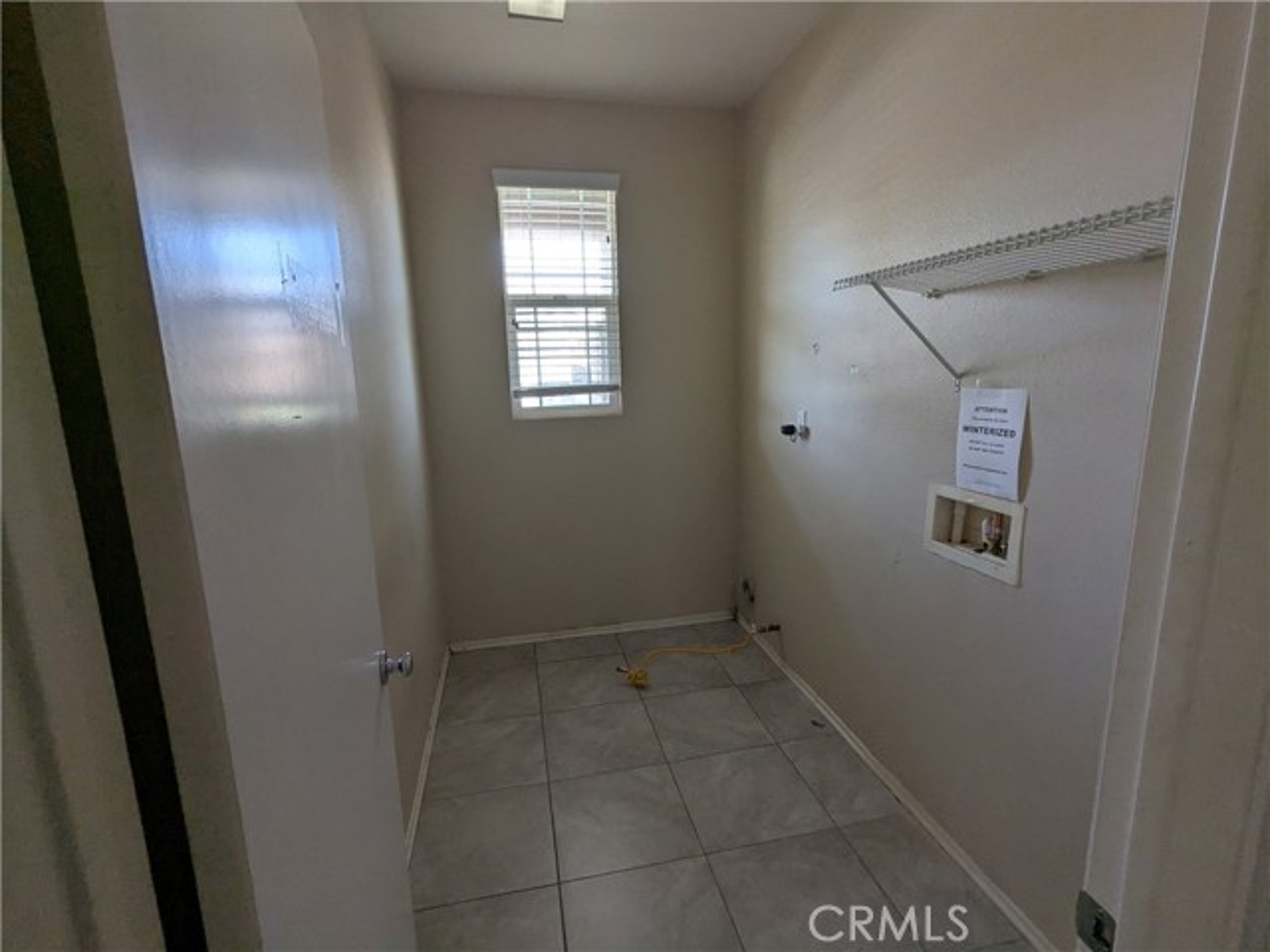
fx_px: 587
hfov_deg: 94.5
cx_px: 635
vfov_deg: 78.1
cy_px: 476
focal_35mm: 16
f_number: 2.2
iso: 137
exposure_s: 1/120
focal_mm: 2.35
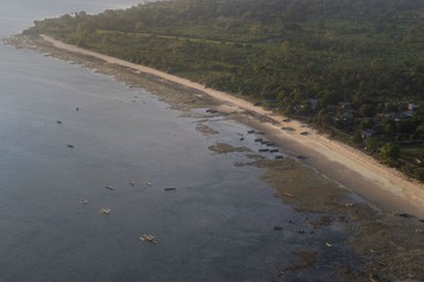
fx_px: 765
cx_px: 196
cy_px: 117
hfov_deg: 31.0
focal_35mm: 65
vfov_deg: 20.9
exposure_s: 1/400
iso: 200
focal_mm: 55
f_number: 5
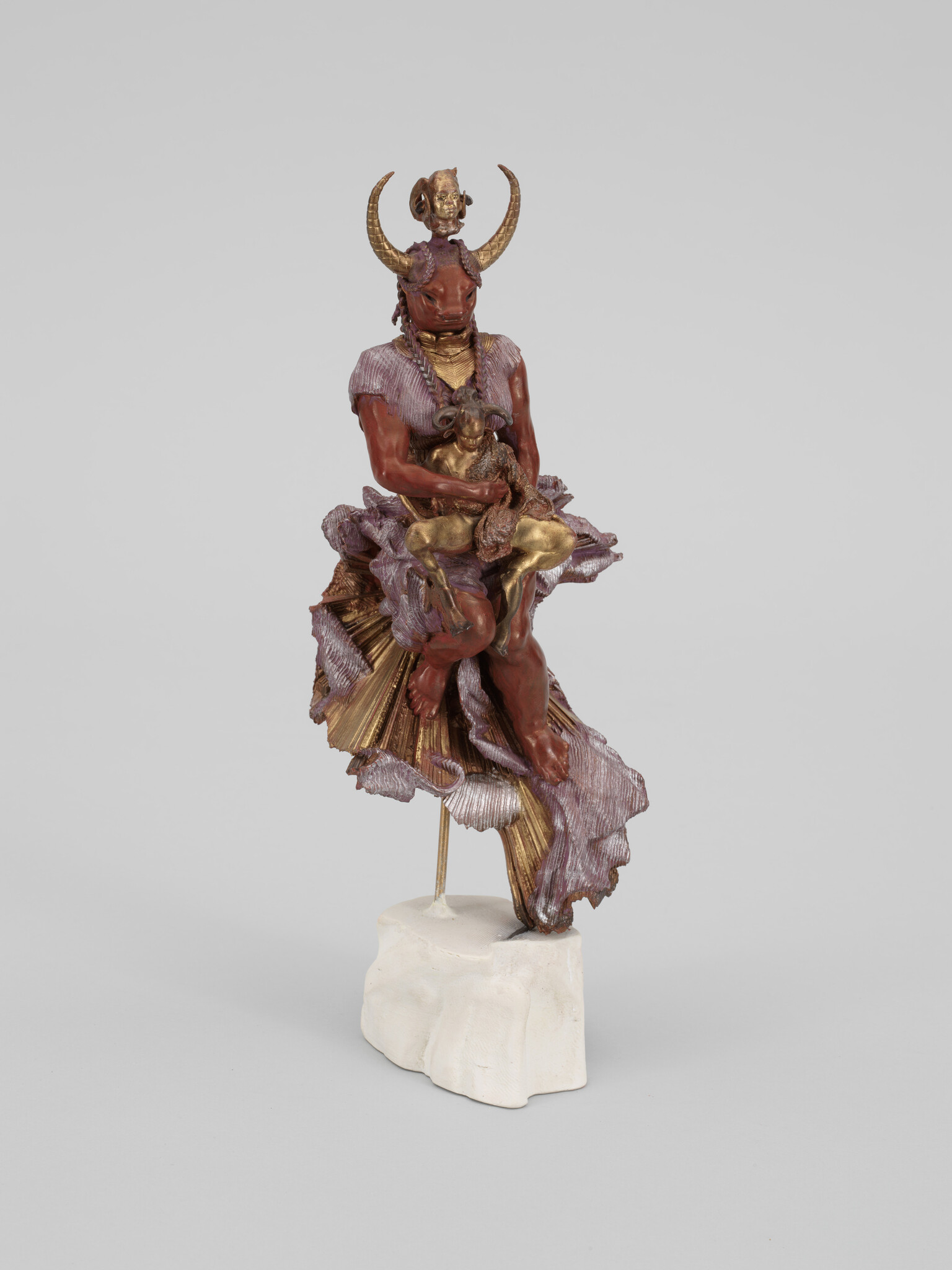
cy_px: 635
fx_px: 2824
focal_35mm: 77
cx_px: 476
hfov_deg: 19.1
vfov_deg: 25.3
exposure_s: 1/125
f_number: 19
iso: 64
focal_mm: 120
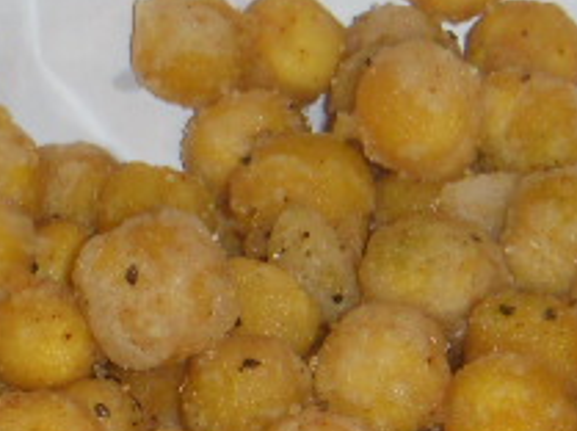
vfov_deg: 4.5
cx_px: 287
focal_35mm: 324
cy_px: 624
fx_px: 5391
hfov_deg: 6.1
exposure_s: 1/50
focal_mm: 11
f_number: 3.7
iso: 100
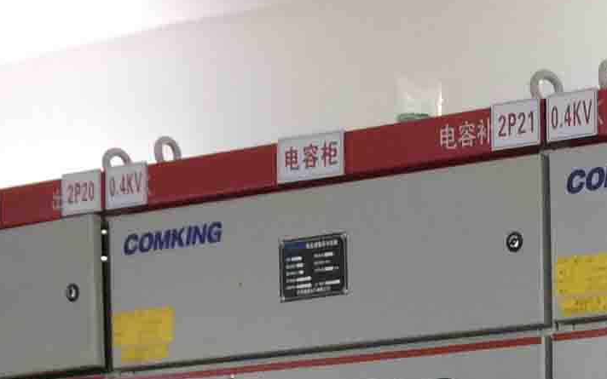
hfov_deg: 13.7
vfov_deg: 8.7
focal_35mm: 141
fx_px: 2333
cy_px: 814
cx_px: 994
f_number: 2.2
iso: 80
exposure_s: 1/33
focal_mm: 4.15
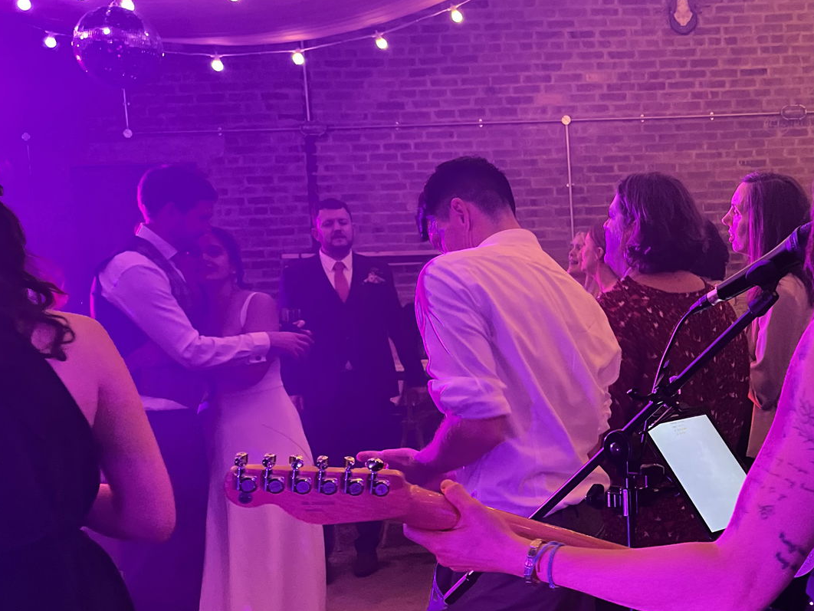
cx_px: 727
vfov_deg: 30.8
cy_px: 385
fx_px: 1105
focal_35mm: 47
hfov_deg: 37.8
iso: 500
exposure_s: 1/33
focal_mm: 5.1
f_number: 1.6
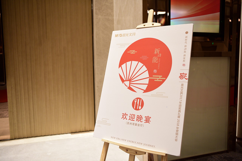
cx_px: 121
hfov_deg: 58.7
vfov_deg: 41.1
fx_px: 215
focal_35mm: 32
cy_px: 80
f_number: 2.8
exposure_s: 1/125
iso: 1000
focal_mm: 32
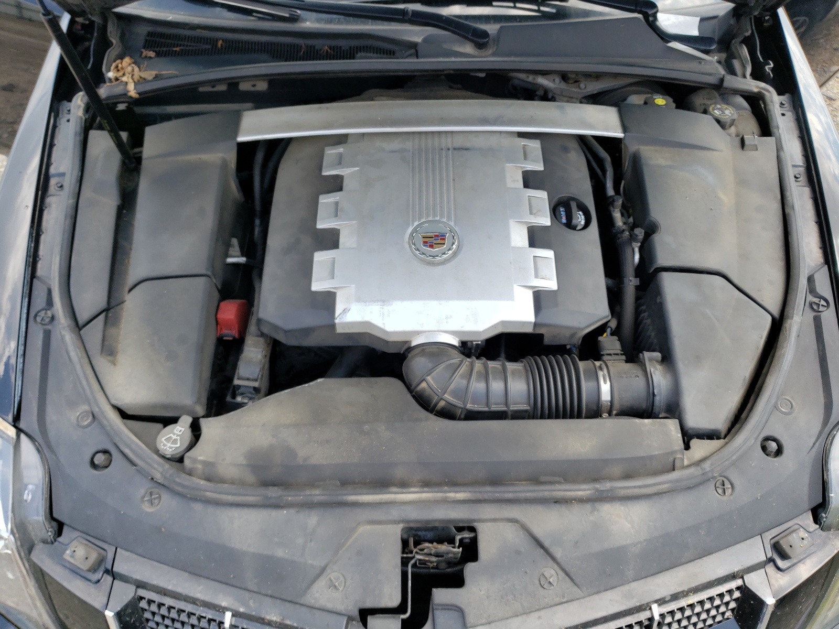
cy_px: 314
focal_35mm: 26
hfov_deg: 67.3
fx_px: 630
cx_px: 420
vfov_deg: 53.1
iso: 50
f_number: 1.5
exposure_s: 1/625
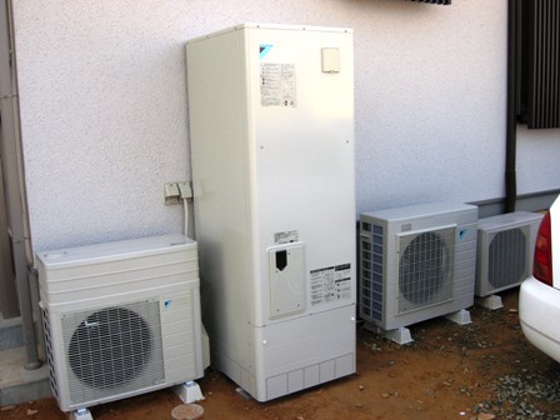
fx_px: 582
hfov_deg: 51.4
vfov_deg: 39.7
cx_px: 280
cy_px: 210
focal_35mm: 36
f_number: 4.3
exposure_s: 1/186
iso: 50
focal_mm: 7.5
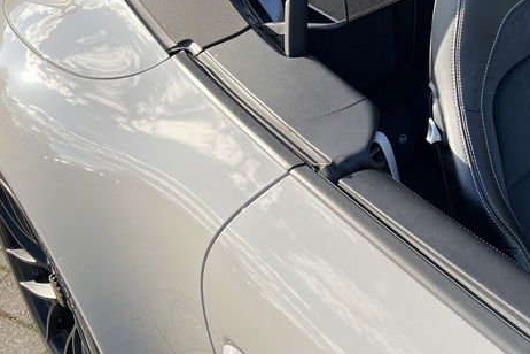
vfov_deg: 28.7
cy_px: 33
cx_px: 423
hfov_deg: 41.7
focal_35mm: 45
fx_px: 662
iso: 50
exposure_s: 1/1395
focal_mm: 5.7
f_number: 1.5
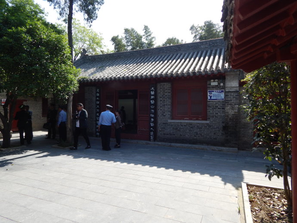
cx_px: 148
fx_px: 197
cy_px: 112
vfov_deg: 58.8
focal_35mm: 23
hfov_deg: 73.9
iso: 125
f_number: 3
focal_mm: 4
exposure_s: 1/800
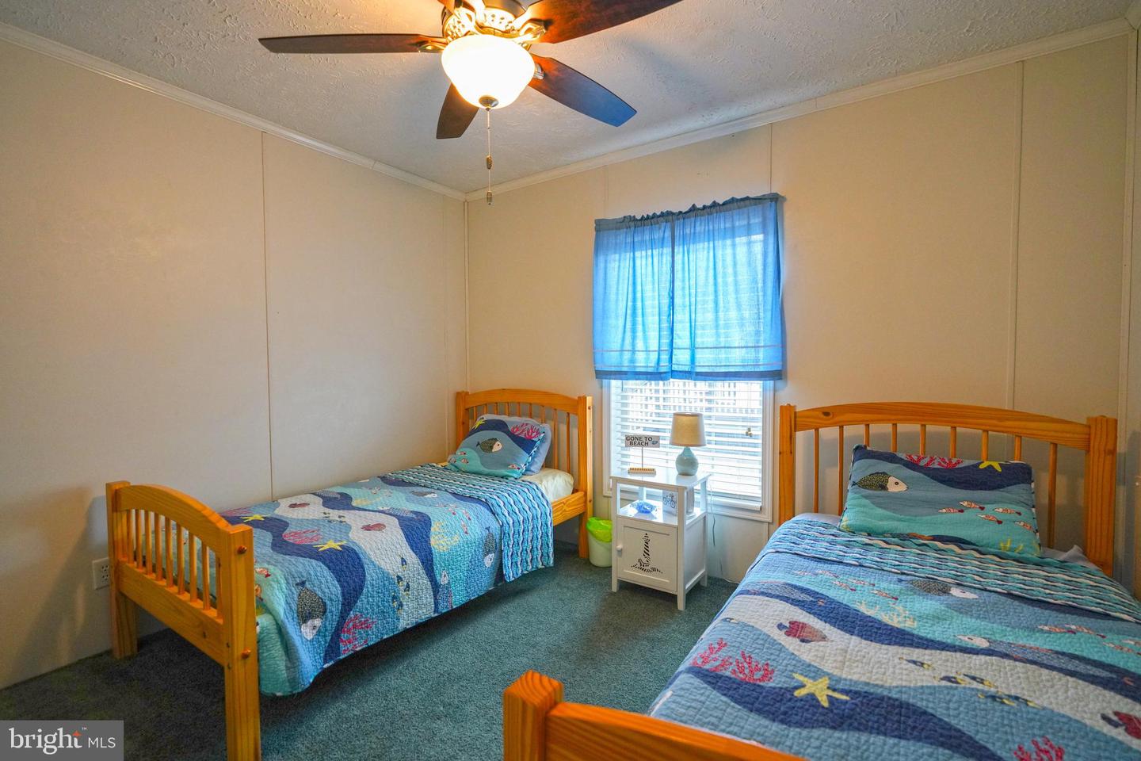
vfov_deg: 73.7
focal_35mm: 16
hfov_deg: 96.7
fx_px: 507
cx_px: 570
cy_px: 380
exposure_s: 1/160
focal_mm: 16
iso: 1250
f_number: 4
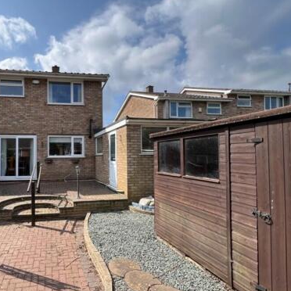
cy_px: 152
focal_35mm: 18
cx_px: 73
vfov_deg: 80.7
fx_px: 171
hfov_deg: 74.9
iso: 32
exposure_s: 1/779
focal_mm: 1.57
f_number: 1.8
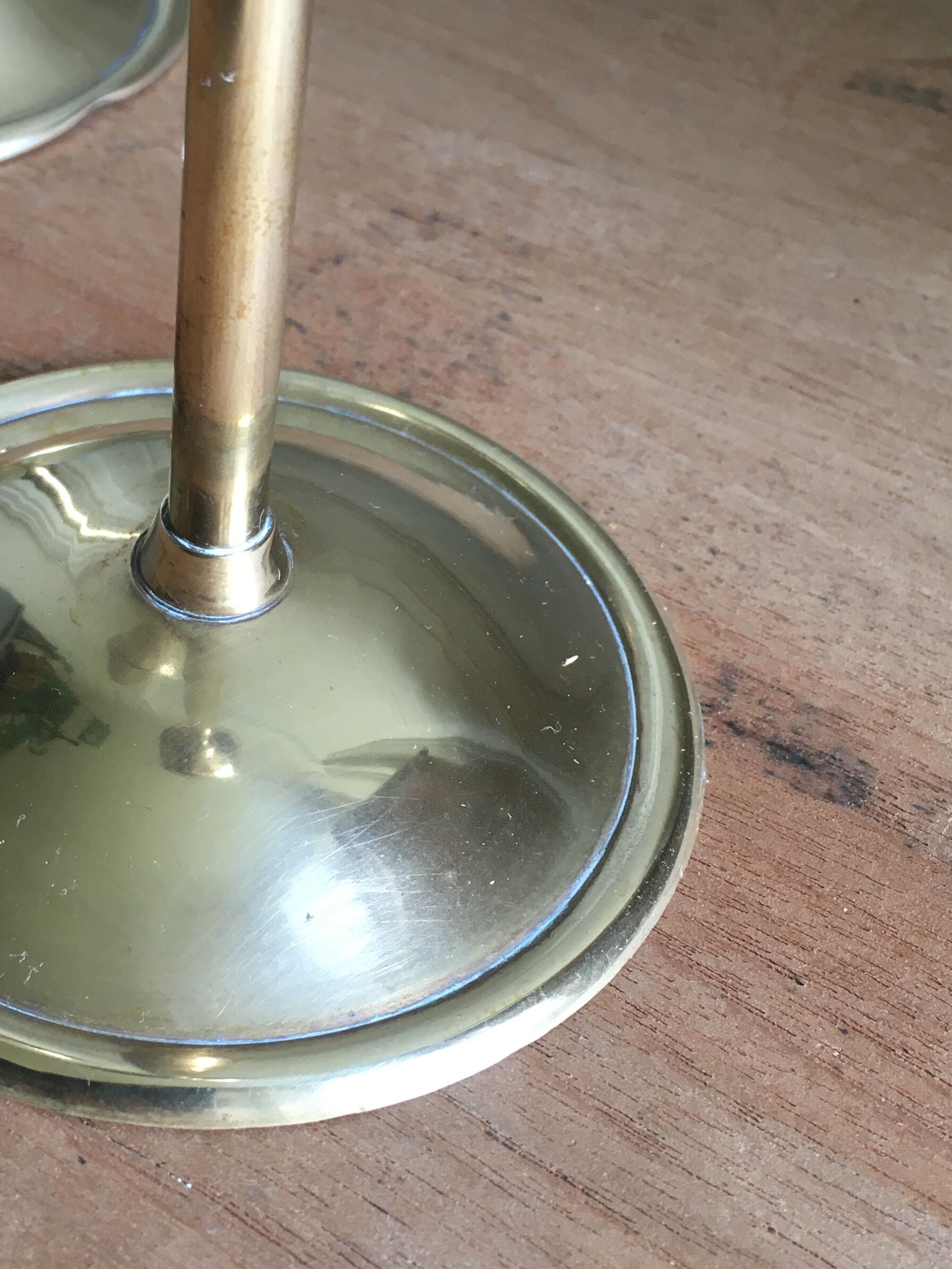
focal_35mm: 49
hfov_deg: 29.4
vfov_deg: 38.9
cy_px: 610
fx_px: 1796
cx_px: 285
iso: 80
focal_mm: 4.15
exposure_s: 1/33
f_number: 2.2
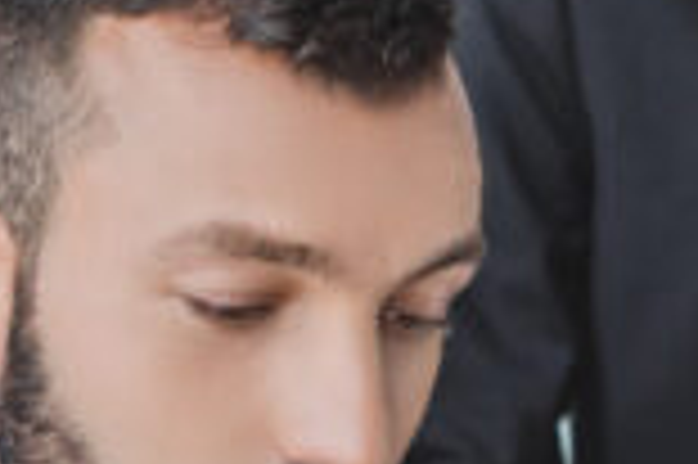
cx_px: 626
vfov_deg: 5.5
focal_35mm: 248
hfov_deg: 8.3
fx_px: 4803
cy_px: 439
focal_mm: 50
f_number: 3.5
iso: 250
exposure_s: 1/250
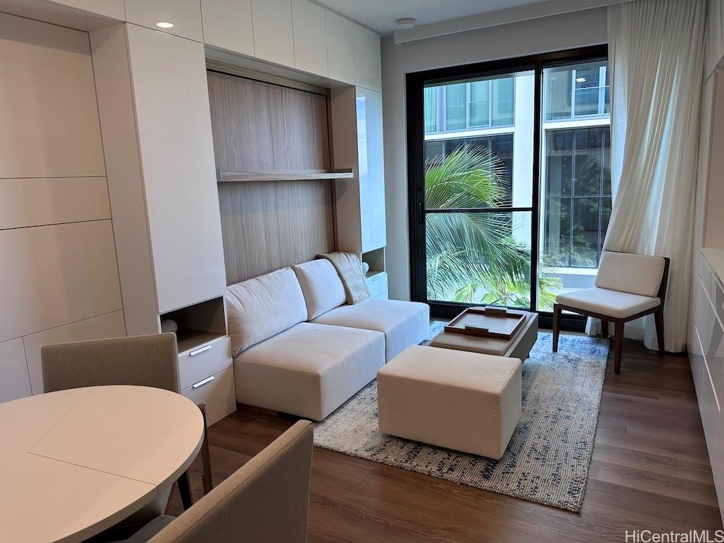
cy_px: 272
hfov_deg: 71.6
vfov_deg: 56.8
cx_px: 362
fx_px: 502
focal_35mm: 24
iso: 100
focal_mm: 6.86
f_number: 1.78
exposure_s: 1/120
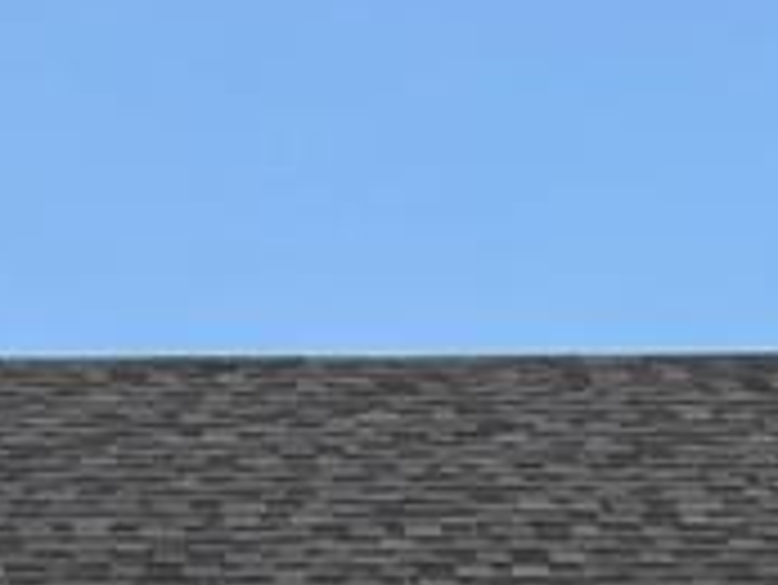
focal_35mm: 154
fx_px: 3464
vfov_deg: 8.8
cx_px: -171
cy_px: 1390
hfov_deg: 12.5
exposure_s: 1/5076
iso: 50
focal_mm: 5.7
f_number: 1.5
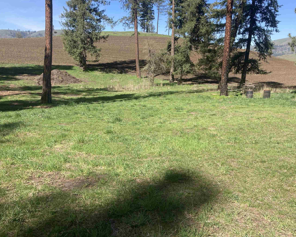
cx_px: 169
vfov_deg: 44.5
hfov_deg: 54.0
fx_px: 289
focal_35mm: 33
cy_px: 111
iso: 20
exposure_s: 1/1066
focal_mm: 3.99
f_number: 1.8
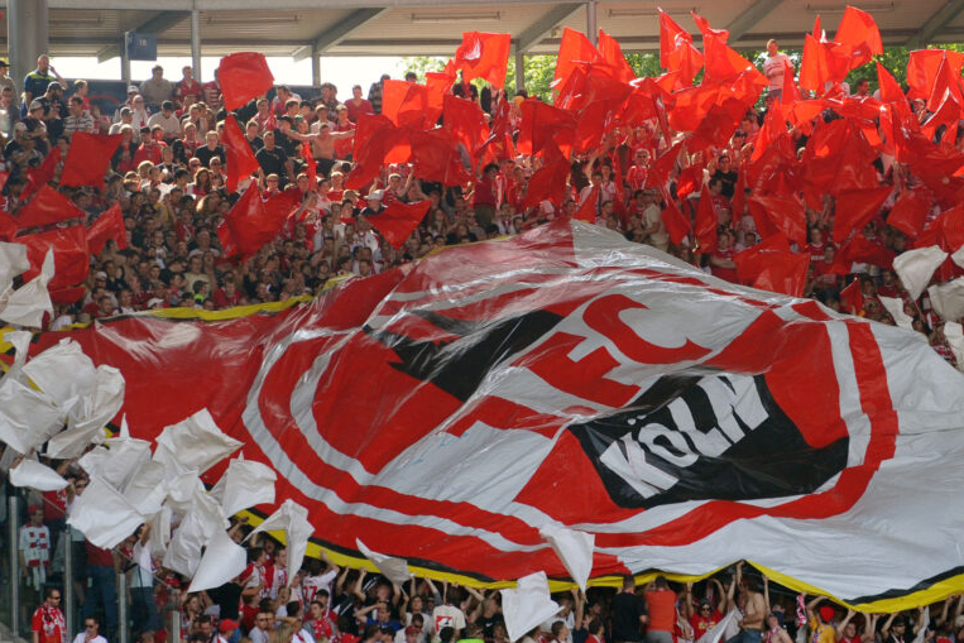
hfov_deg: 8.1
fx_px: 6829
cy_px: 430
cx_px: 551
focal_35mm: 255
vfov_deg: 5.4
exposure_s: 1/800
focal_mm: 190
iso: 500
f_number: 4.5
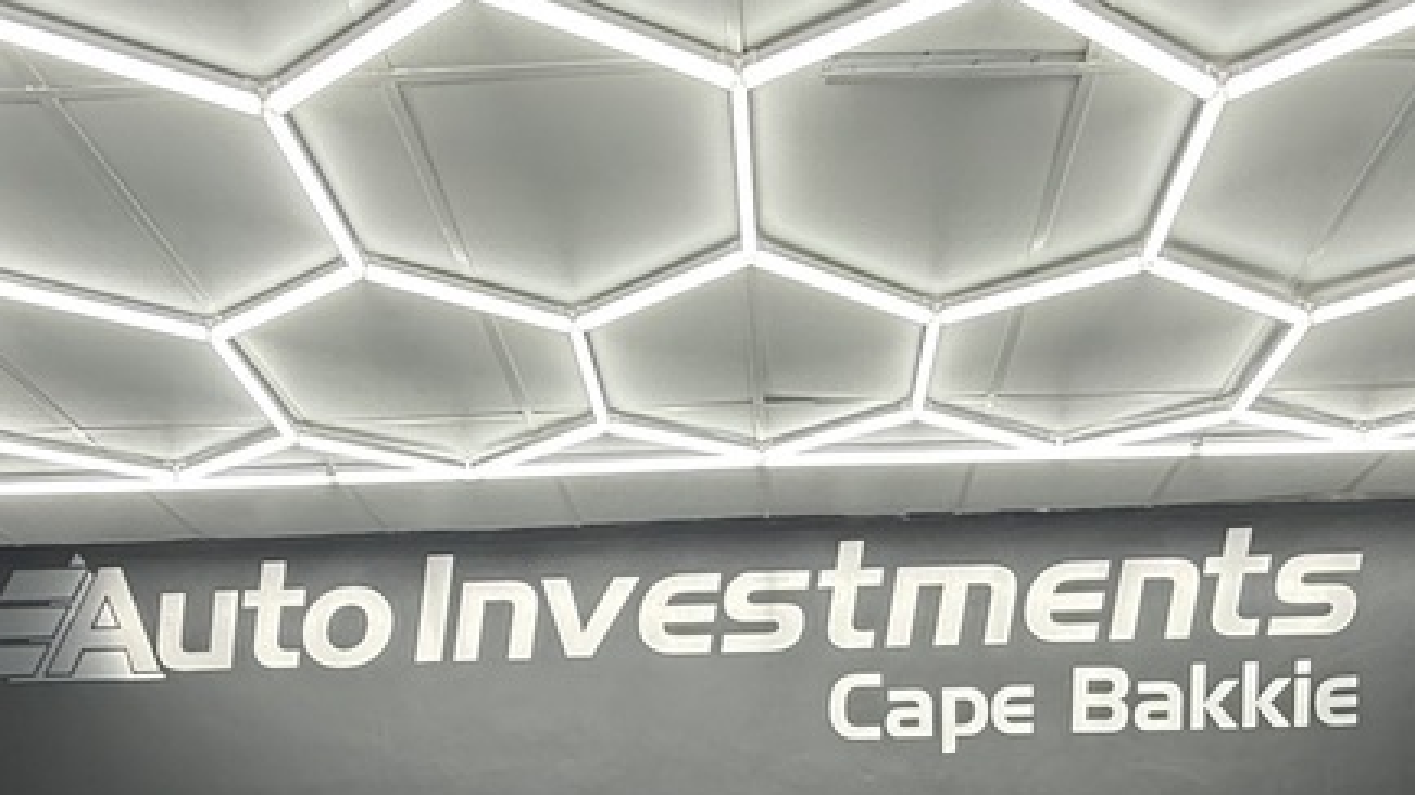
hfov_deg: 55.2
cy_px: 1232
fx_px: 1351
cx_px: 782
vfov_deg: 24.5
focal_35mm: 36
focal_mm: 2.22
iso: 200
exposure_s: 1/100
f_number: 2.2
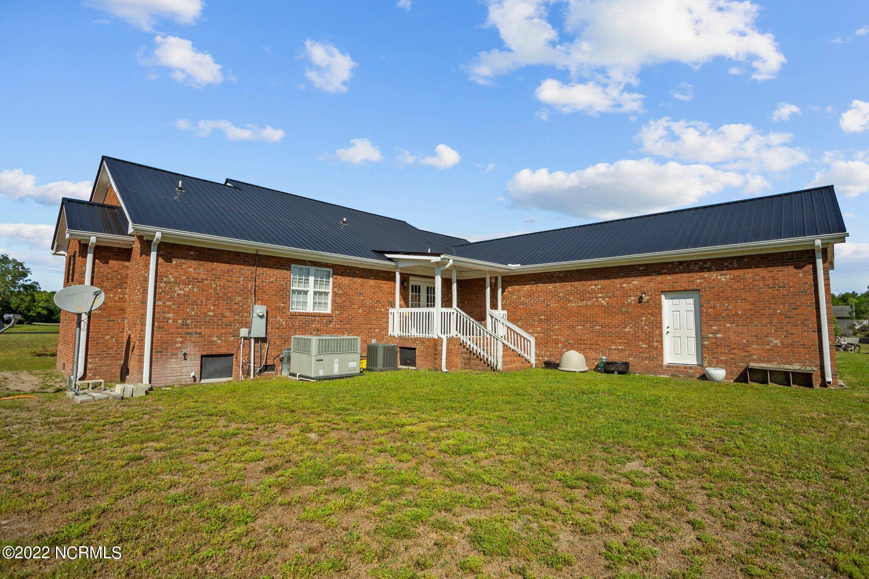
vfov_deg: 70.4
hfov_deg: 93.3
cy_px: 290
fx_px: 410
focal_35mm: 17
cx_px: 434
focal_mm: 17
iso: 125
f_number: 8
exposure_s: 1/640
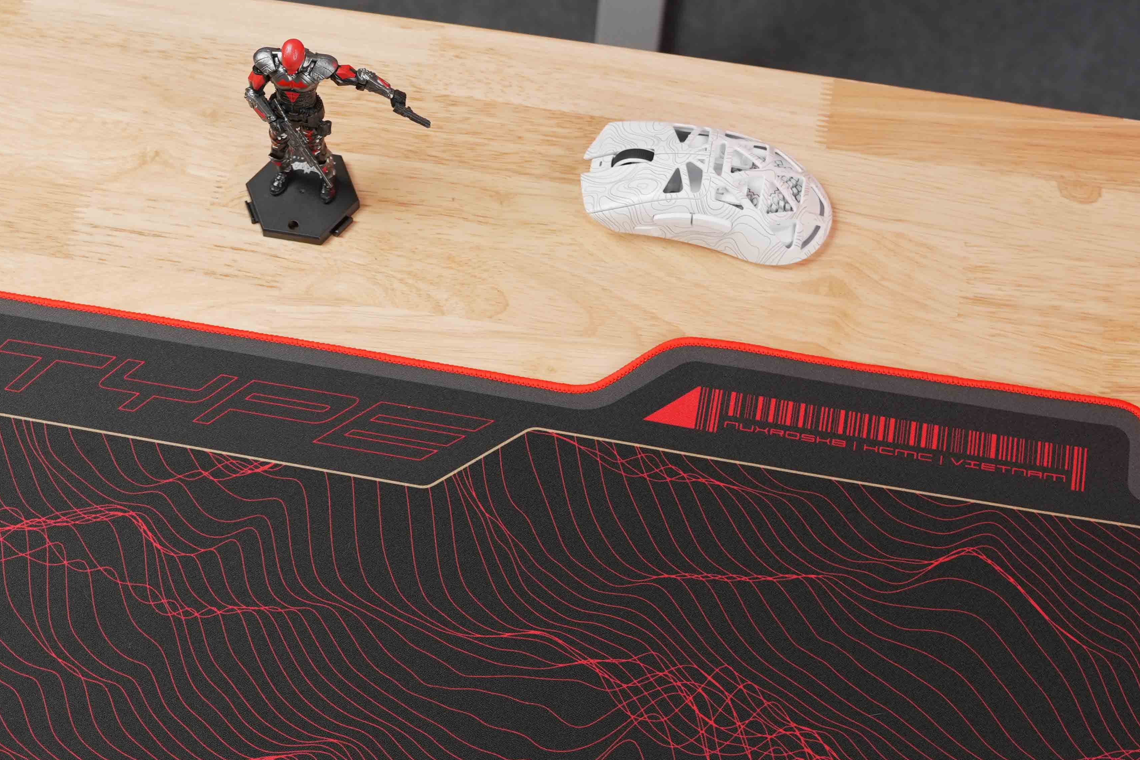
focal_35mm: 71
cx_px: 299
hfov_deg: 28.1
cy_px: 606
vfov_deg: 19.0
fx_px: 2249
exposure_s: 1/80
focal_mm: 34.5
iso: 320
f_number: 4.5
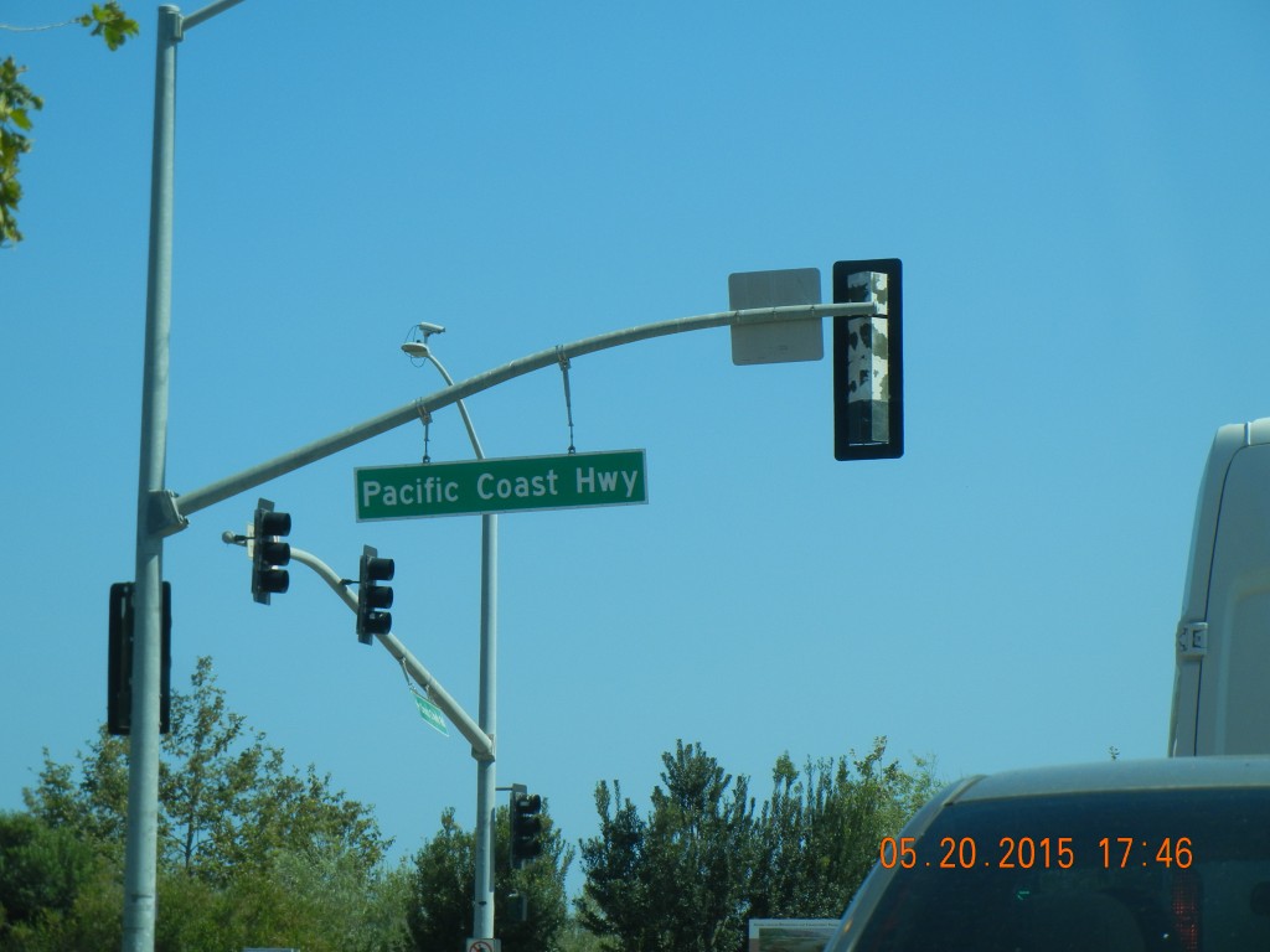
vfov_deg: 11.1
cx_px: 635
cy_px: 476
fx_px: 4880
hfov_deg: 14.8
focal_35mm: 133
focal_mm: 24
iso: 160
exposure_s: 1/792
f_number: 4.6
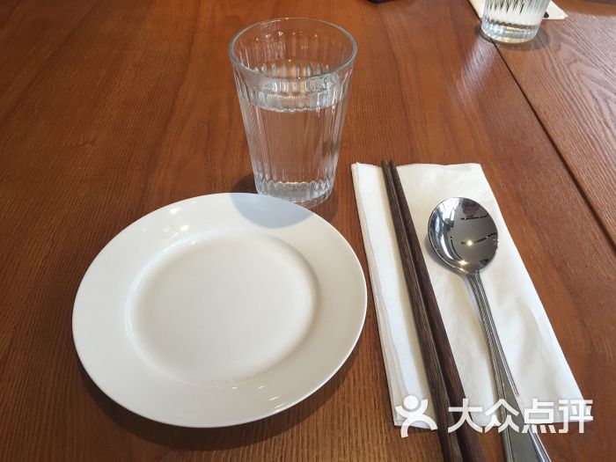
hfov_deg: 61.7
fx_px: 516
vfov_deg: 48.2
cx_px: 308
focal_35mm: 29
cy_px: 231
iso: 40
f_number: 2.2
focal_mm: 4.15
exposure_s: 1/33
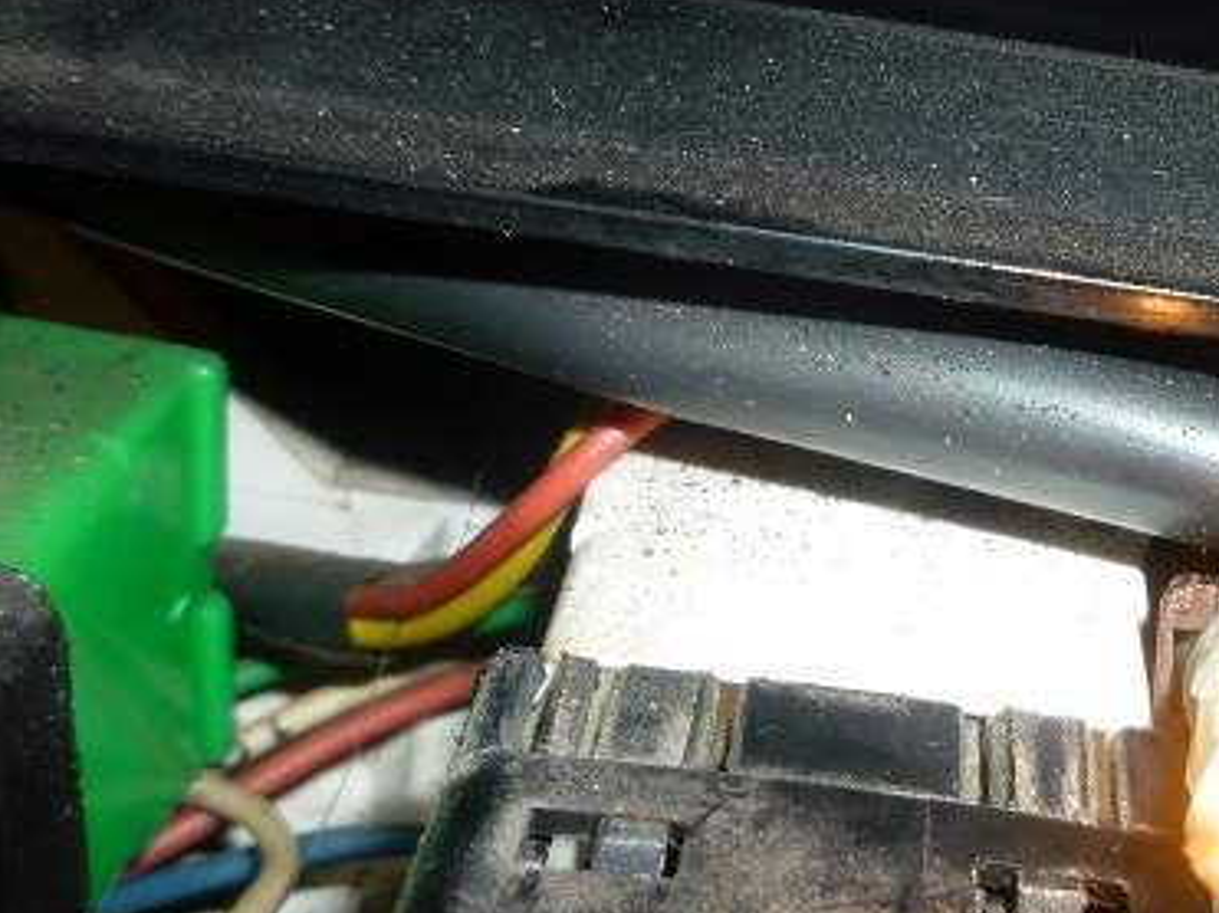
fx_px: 1760
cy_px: 479
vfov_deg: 29.1
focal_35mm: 50
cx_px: 996
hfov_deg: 36.7
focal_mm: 5.2
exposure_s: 1/30
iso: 100
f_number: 4
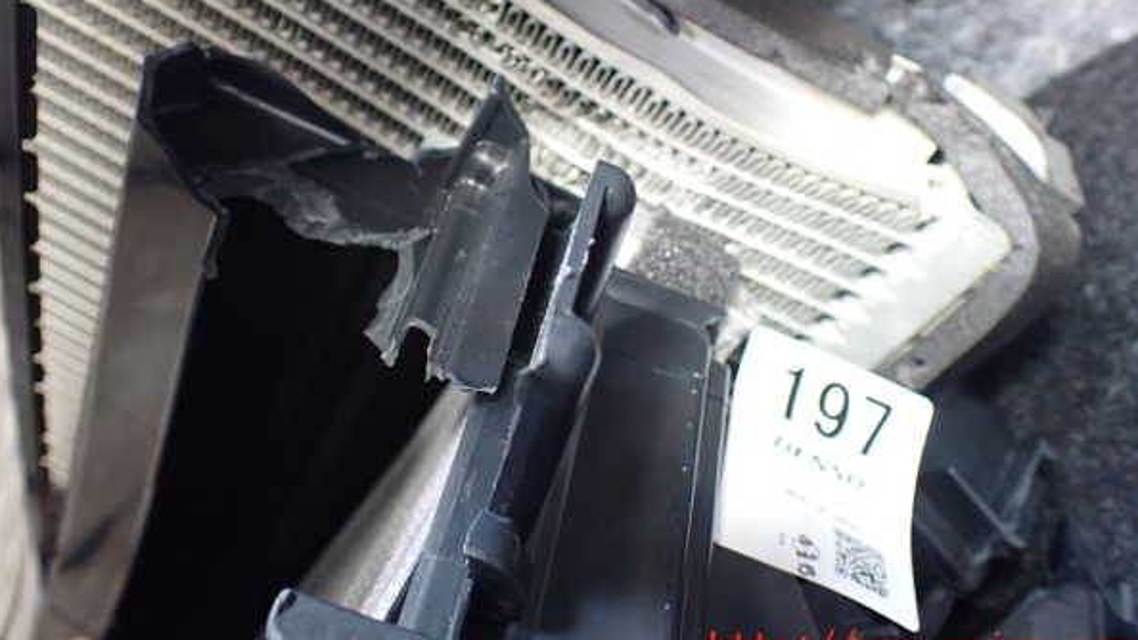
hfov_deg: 59.5
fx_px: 996
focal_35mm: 33
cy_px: 243
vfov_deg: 35.4
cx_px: 567
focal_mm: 5.4
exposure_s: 1/50
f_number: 2.3
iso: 800
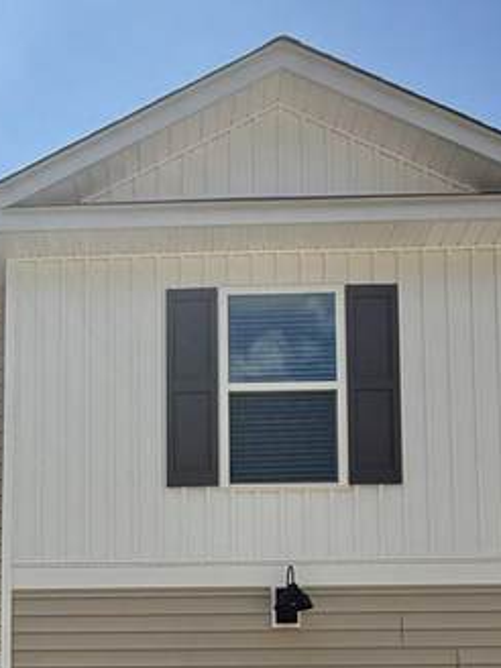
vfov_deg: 37.6
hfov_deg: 34.6
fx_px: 791
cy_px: 747
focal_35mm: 41
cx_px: 149
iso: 50
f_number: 2.2
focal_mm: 2.22
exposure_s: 1/2092
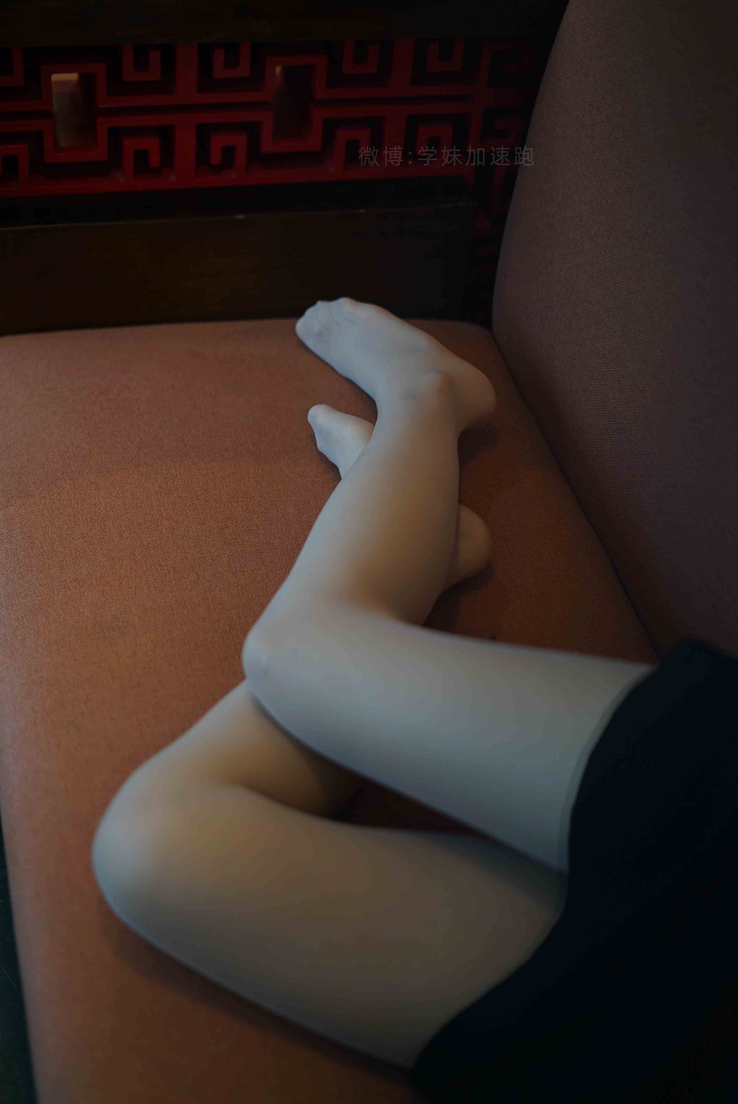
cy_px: 552
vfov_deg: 39.6
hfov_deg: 27.0
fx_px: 1535
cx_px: 369
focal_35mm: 50
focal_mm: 50
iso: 200
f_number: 1.8
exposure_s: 1/250
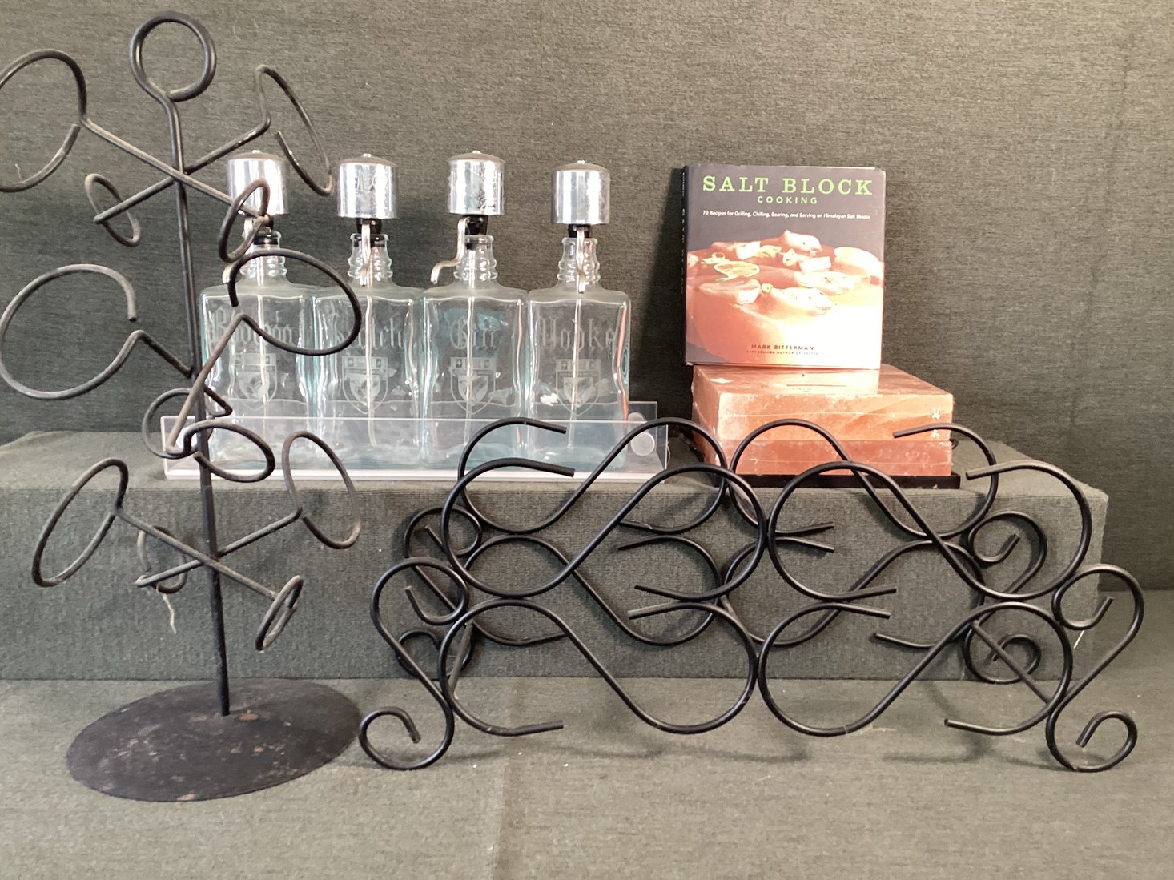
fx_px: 1085
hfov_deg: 56.8
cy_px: 429
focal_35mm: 32
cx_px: 600
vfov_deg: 44.1
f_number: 2.4
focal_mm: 3.3
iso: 200
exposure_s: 1/60
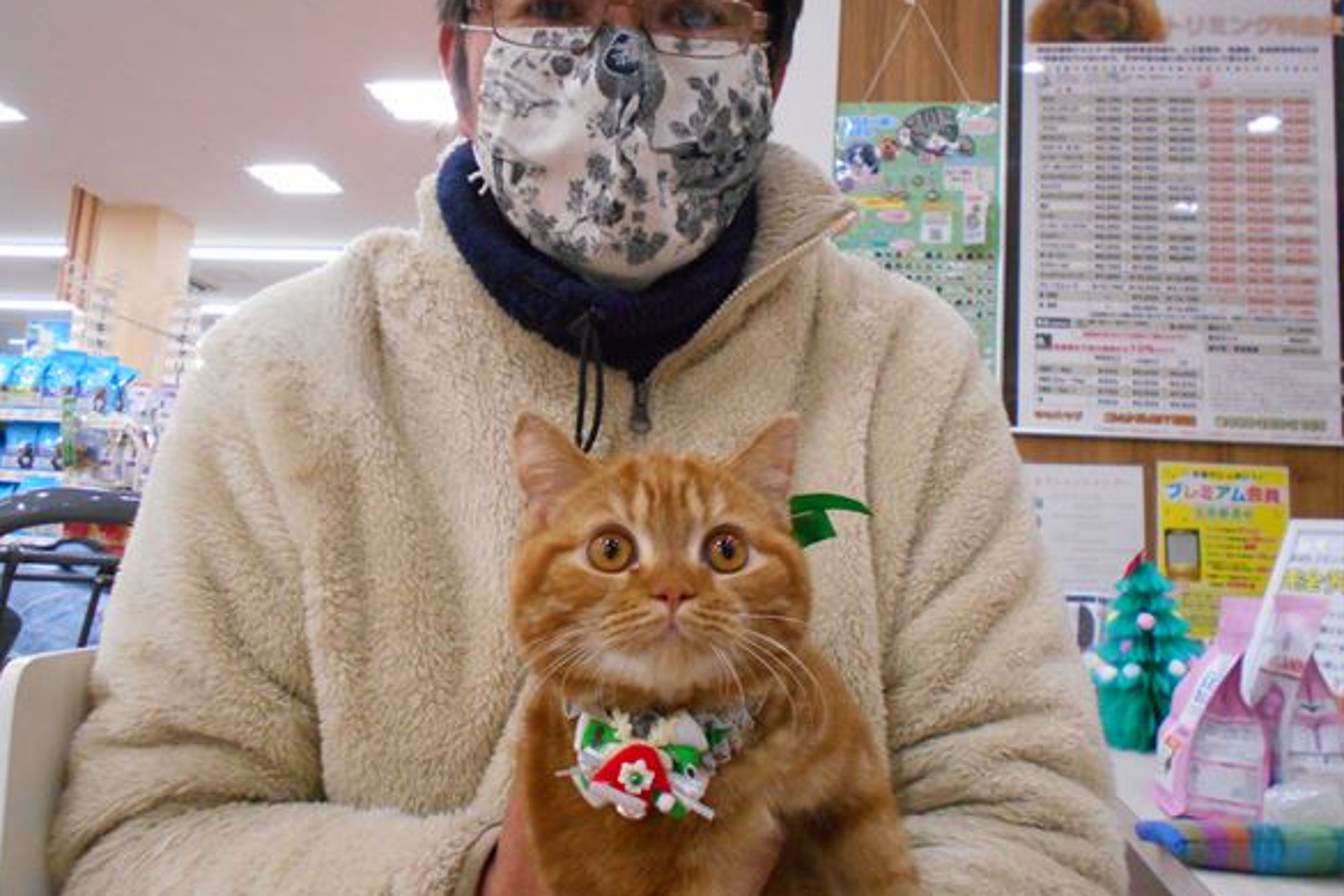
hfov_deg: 58.7
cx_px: 666
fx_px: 1195
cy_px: 395
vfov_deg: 41.1
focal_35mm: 32
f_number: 3.4
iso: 800
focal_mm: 5.1
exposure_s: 1/125
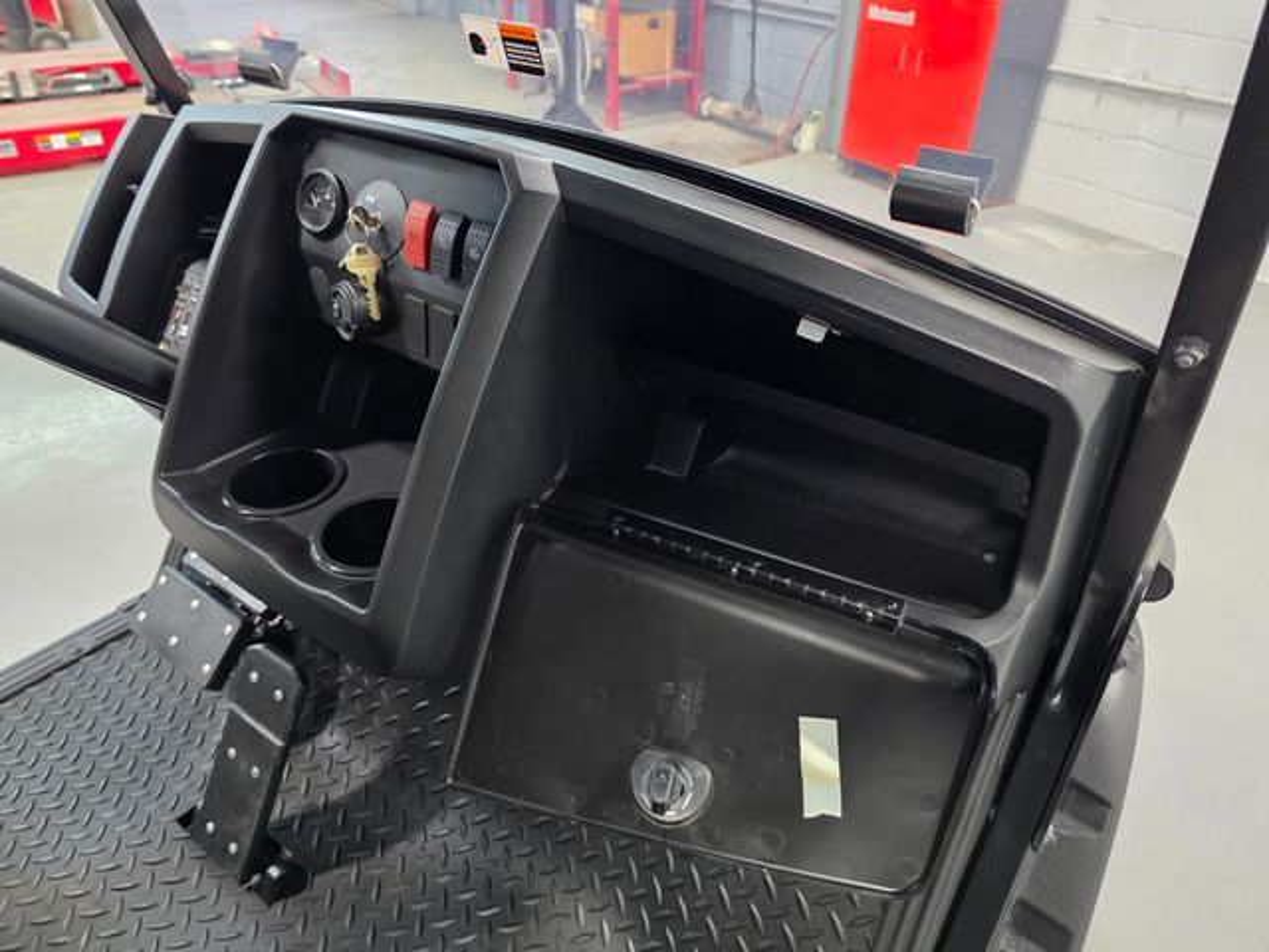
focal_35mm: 23
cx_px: 634
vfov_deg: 58.9
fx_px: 843
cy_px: 476
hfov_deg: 73.9
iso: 400
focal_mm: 6.3
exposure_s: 1/120
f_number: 1.7
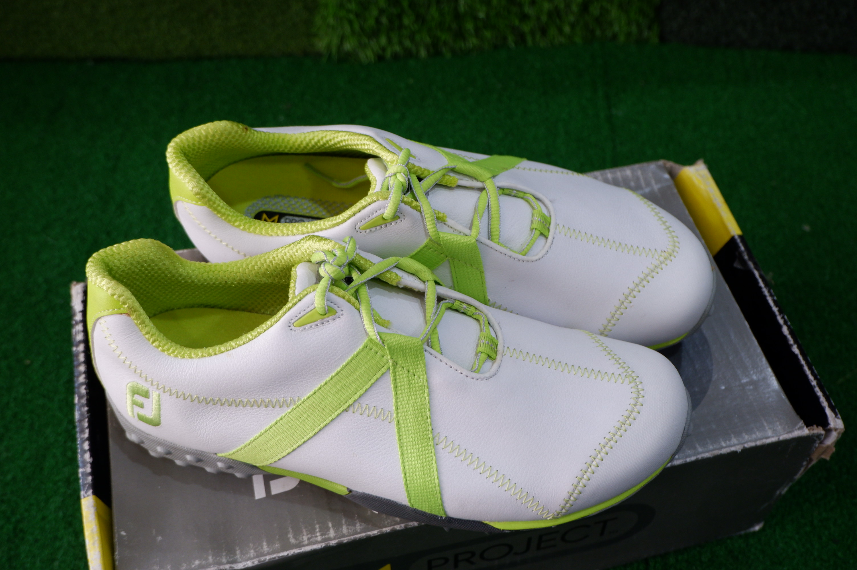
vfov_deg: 34.1
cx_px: 428
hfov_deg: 49.6
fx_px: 928
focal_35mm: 39
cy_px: 285
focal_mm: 26.4
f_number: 4.4
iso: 800
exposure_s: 1/40
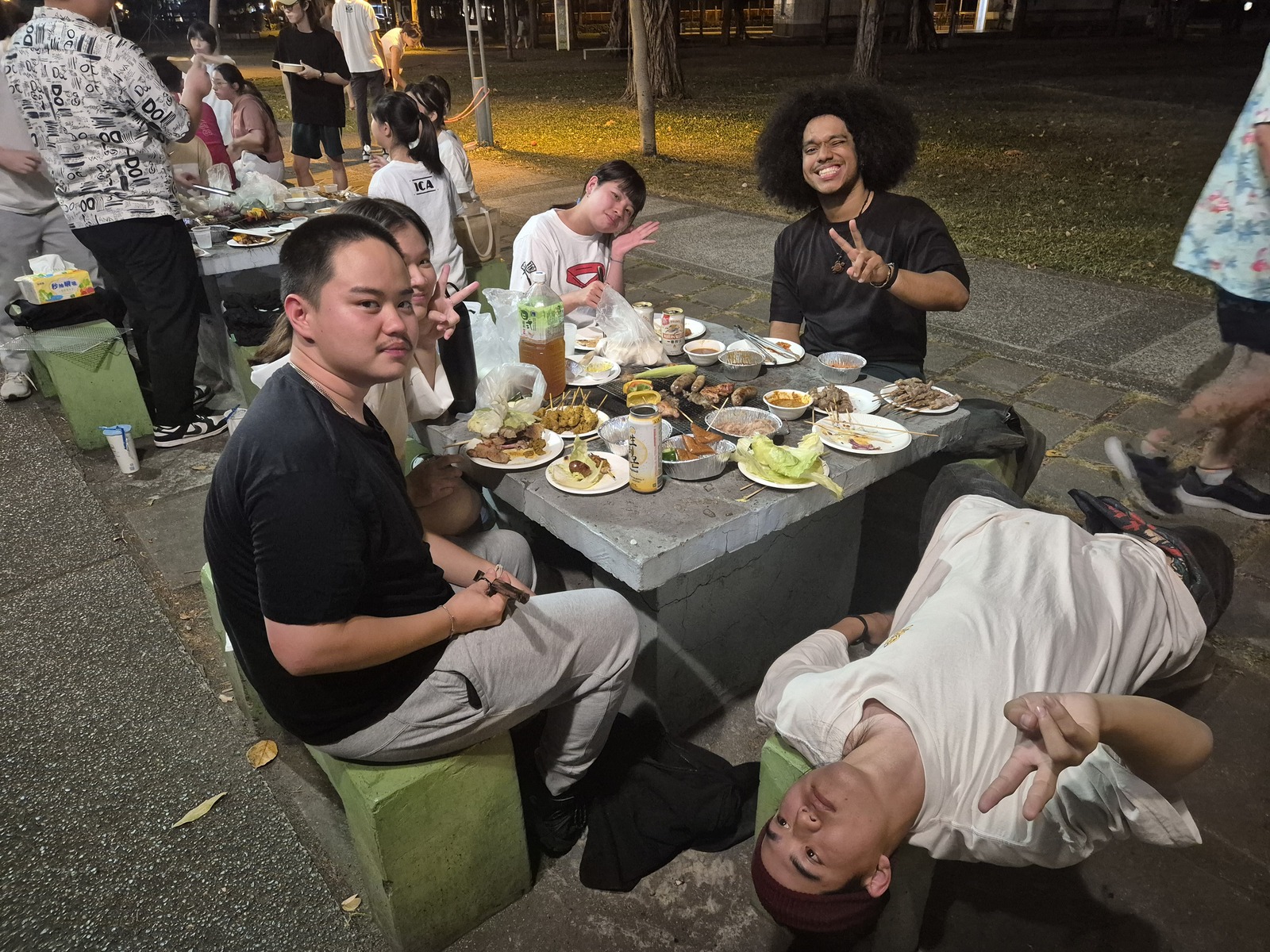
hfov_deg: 73.9
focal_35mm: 23
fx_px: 844
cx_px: 635
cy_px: 476
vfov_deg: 58.9
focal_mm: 5.4
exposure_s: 1/60
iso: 1250
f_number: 1.8
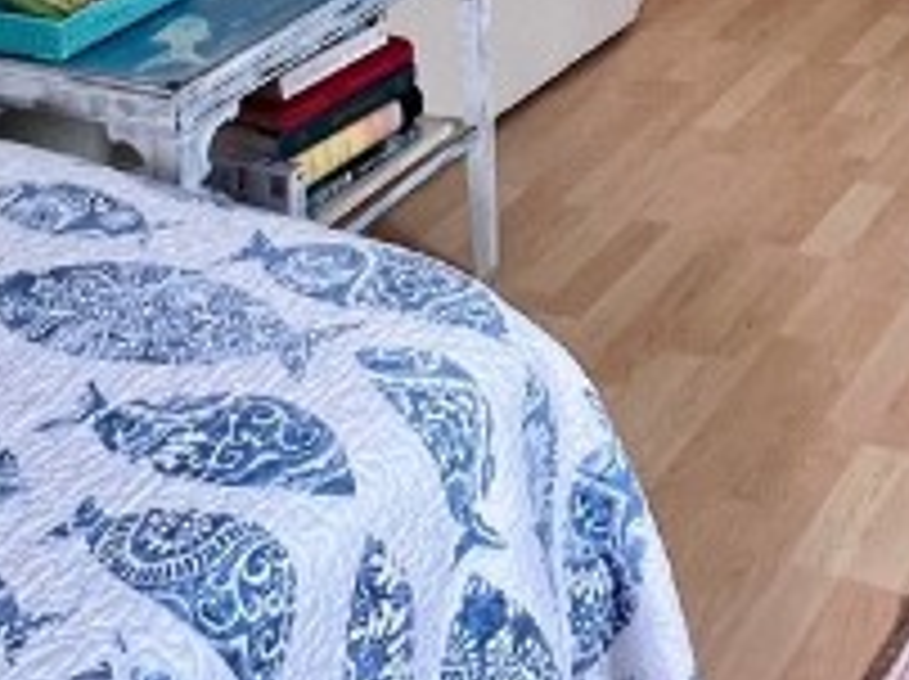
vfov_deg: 17.9
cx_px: 932
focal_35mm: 66
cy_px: -536
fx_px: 1731
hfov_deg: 27.5
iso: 125
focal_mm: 1.57
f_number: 1.8
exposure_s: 1/120
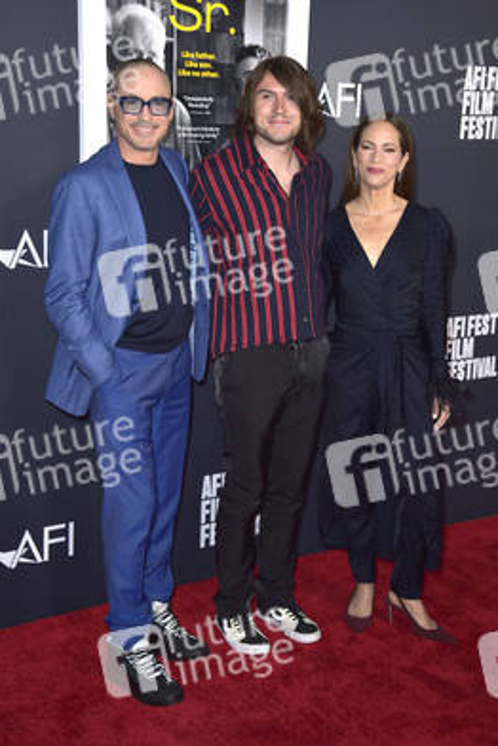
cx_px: 252
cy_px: 367
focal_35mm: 53
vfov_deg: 37.5
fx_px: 1098
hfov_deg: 25.6
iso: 500
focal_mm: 52
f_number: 6.3
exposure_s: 1/200
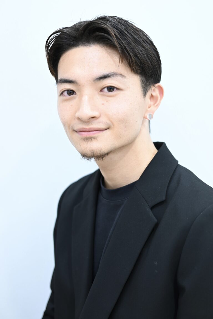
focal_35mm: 40
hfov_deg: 33.4
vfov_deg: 48.4
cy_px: 160
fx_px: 355
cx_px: 106
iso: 100
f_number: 2.2
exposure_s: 1/20
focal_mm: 40
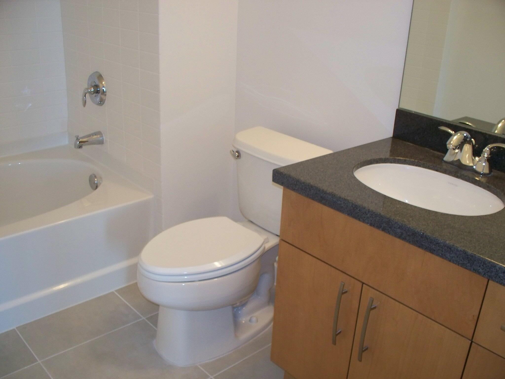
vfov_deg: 39.7
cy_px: 190
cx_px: 252
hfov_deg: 51.4
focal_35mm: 36
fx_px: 525
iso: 200
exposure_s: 1/60
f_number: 2.8
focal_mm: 7.54
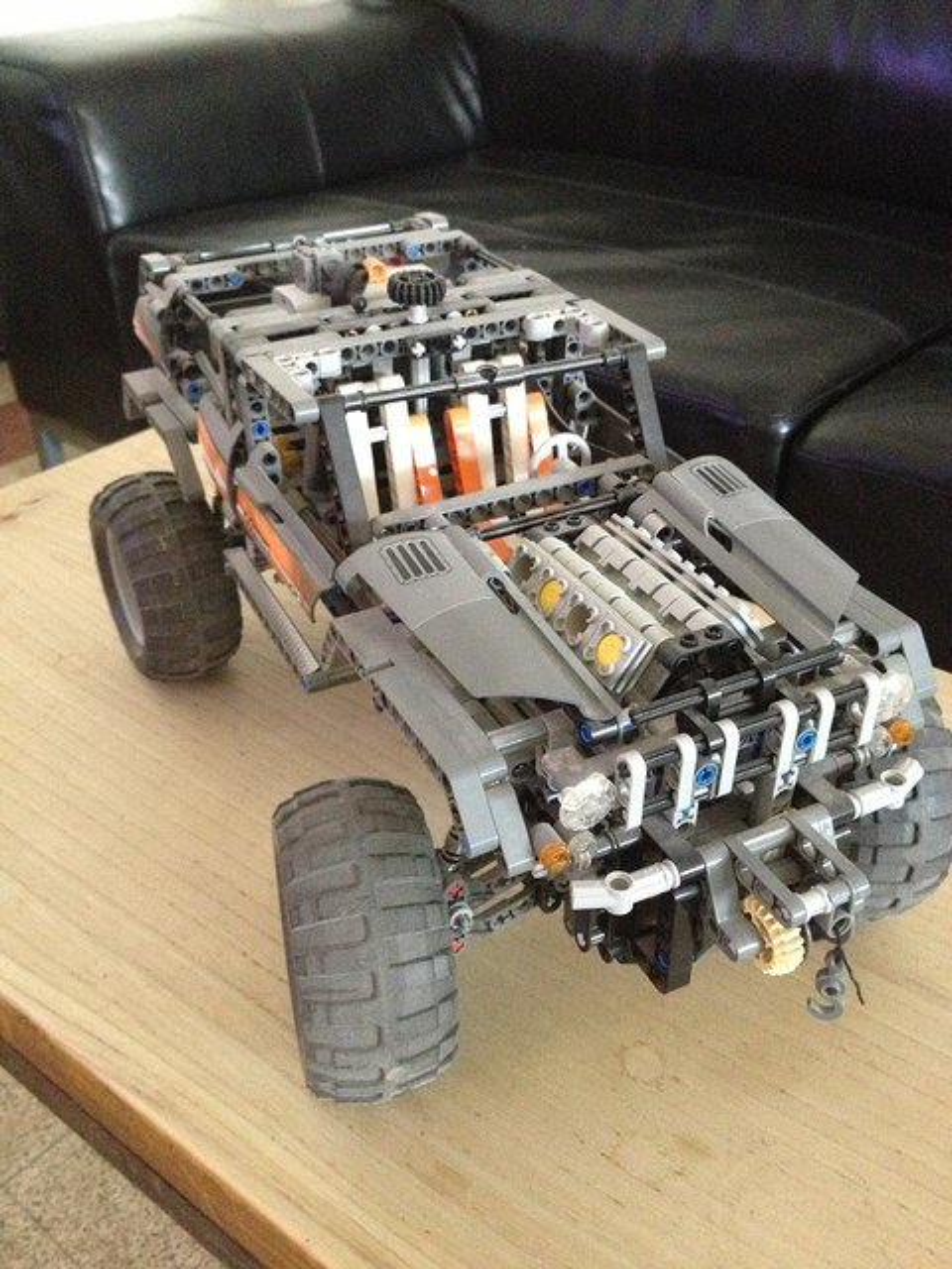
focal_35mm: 35
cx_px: 476
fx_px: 1283
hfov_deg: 40.7
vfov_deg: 52.6
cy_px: 634
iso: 800
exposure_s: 1/15
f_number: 2.4
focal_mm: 4.28
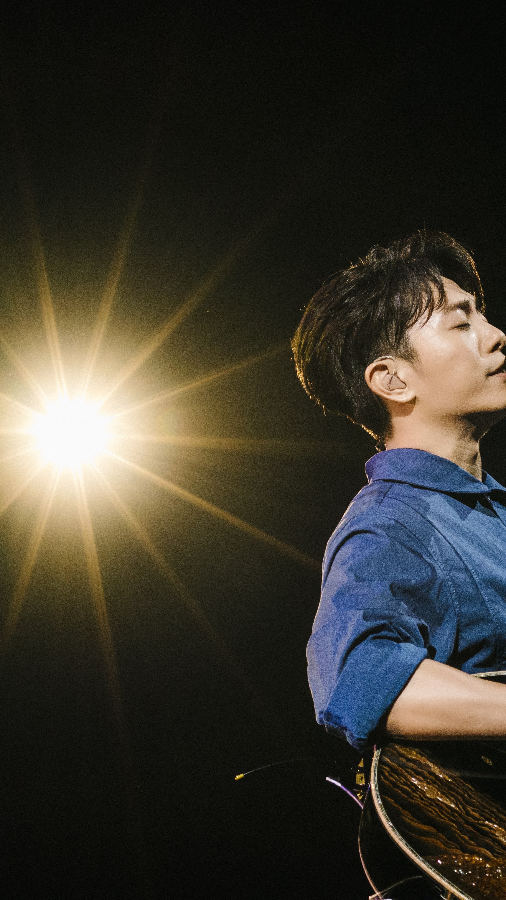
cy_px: 449
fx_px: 3960
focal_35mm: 166
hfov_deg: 7.3
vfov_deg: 13.0
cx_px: 459
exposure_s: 1/250
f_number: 5.6
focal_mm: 70
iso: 4000
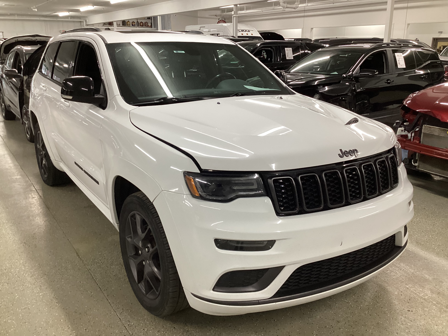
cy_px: 168
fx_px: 401
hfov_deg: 58.4
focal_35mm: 31
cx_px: 224
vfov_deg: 45.4
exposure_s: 1/50
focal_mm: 3.3
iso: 125
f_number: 2.4
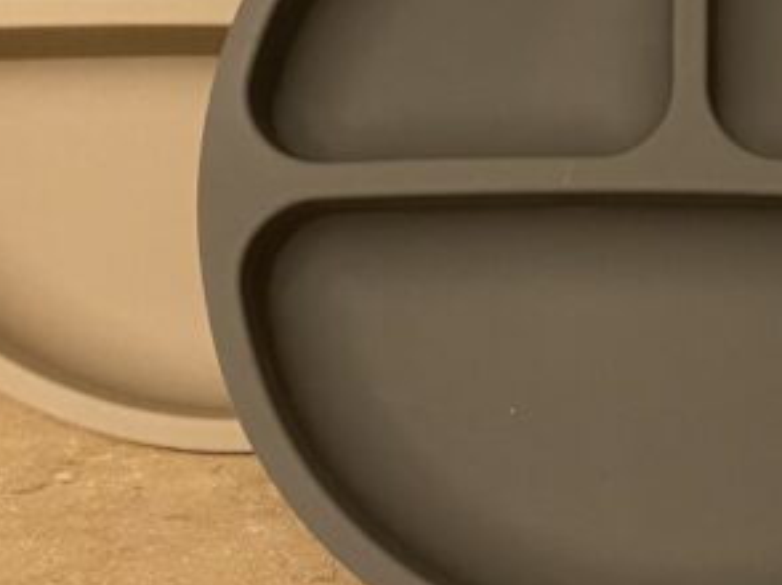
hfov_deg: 27.7
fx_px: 1535
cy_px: 168
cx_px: 681
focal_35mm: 68
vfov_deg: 21.5
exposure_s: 1/40
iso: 500
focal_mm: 4.25
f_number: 1.8
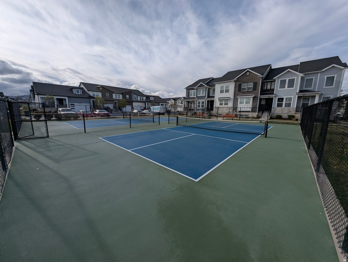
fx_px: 121
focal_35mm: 12
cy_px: 131
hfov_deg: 110.5
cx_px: 174
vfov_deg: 94.6
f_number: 1.95
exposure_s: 1/3817
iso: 42
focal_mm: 2.23
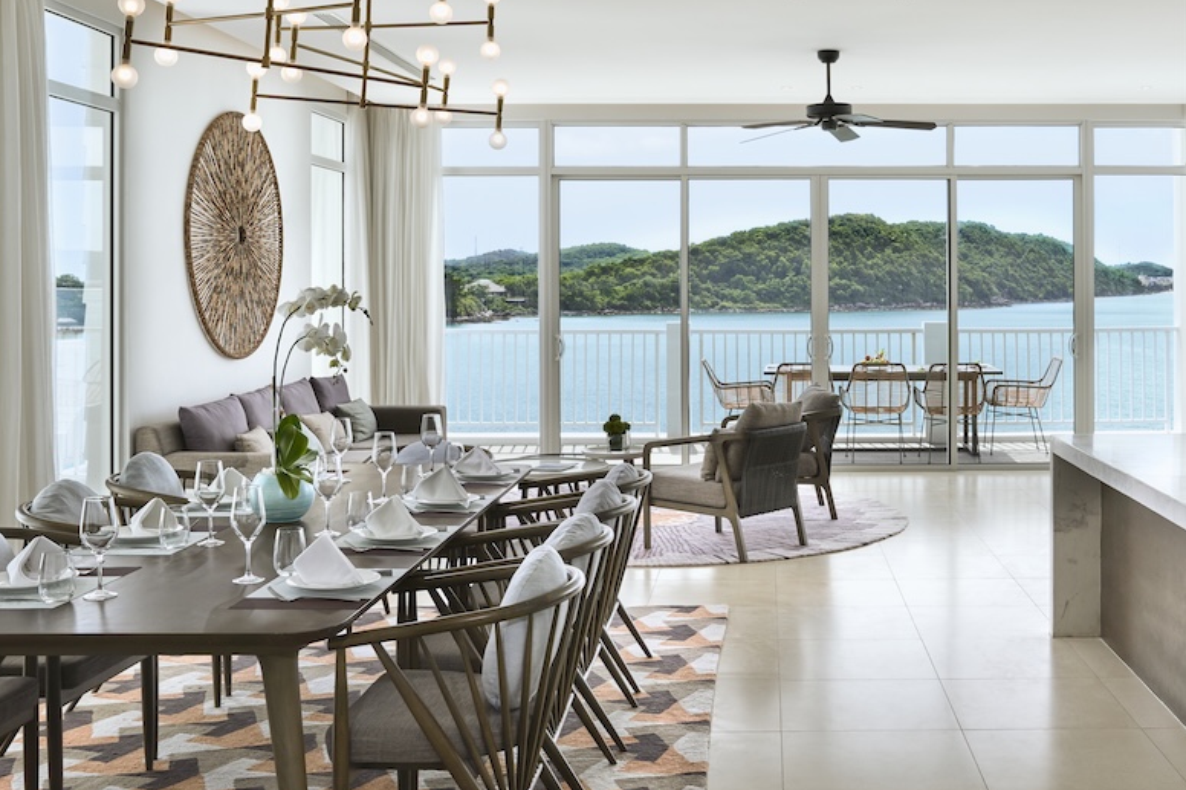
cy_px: 290
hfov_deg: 46.7
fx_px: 1350
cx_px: 792
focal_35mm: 41
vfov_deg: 32.4
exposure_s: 1/60
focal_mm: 24
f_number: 10
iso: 100
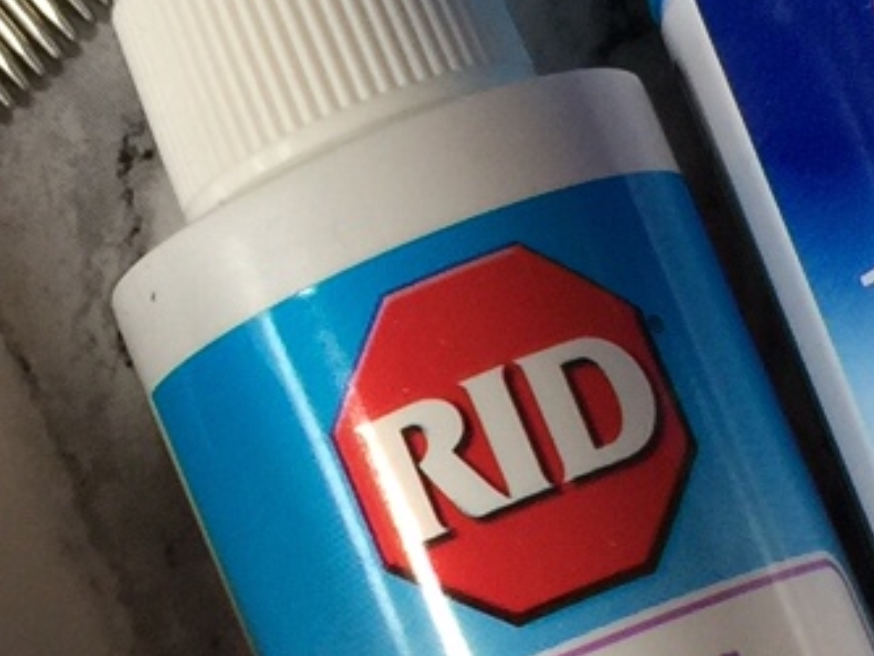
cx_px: 339
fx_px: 3587
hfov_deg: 13.9
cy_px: 562
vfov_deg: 10.4
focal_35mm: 142
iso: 32
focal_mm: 4.15
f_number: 2.2
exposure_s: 1/15
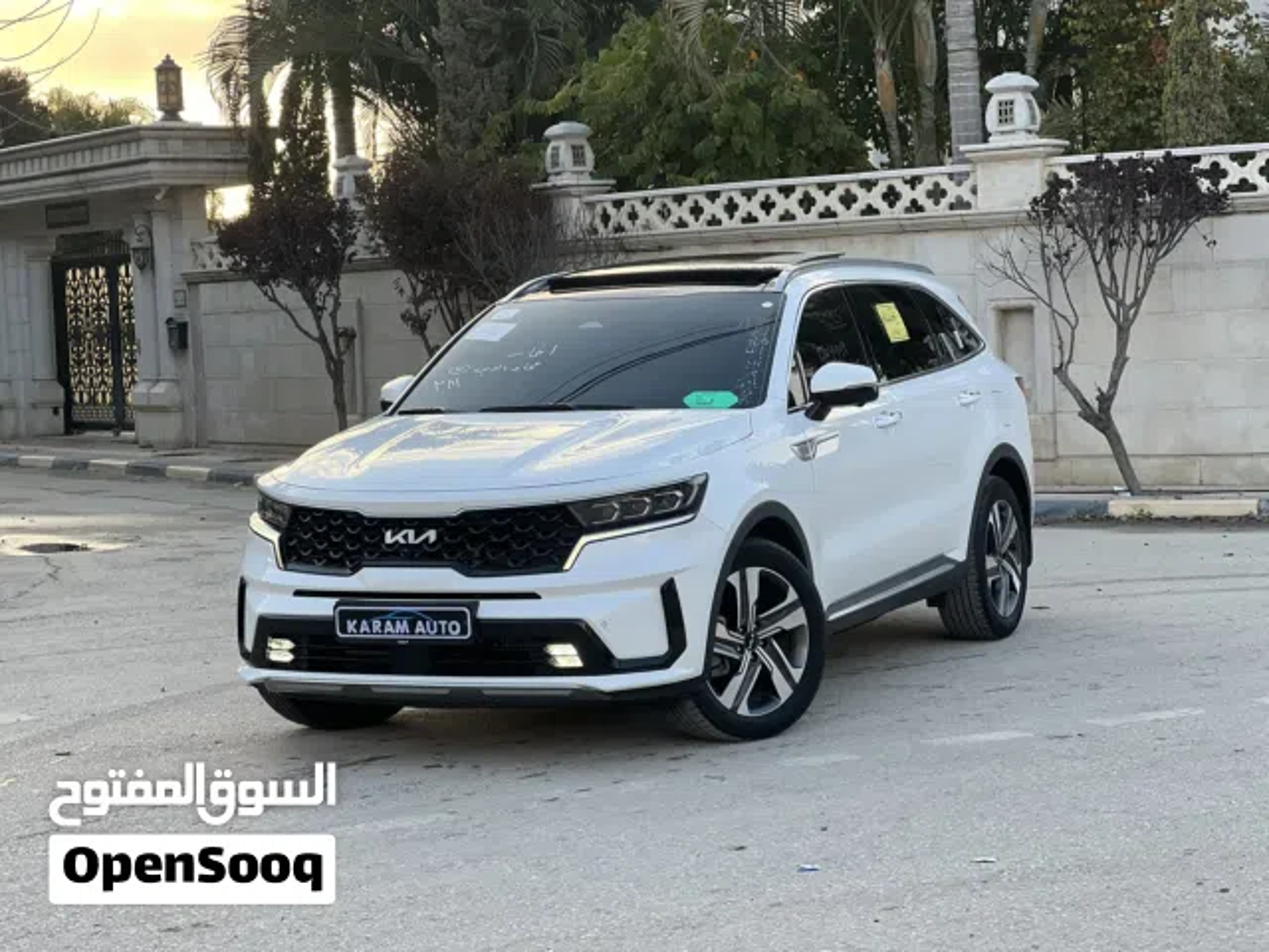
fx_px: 2823
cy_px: 476
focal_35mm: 77
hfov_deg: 25.3
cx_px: 634
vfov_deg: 19.1
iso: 40
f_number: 2.8
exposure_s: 1/121
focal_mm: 9
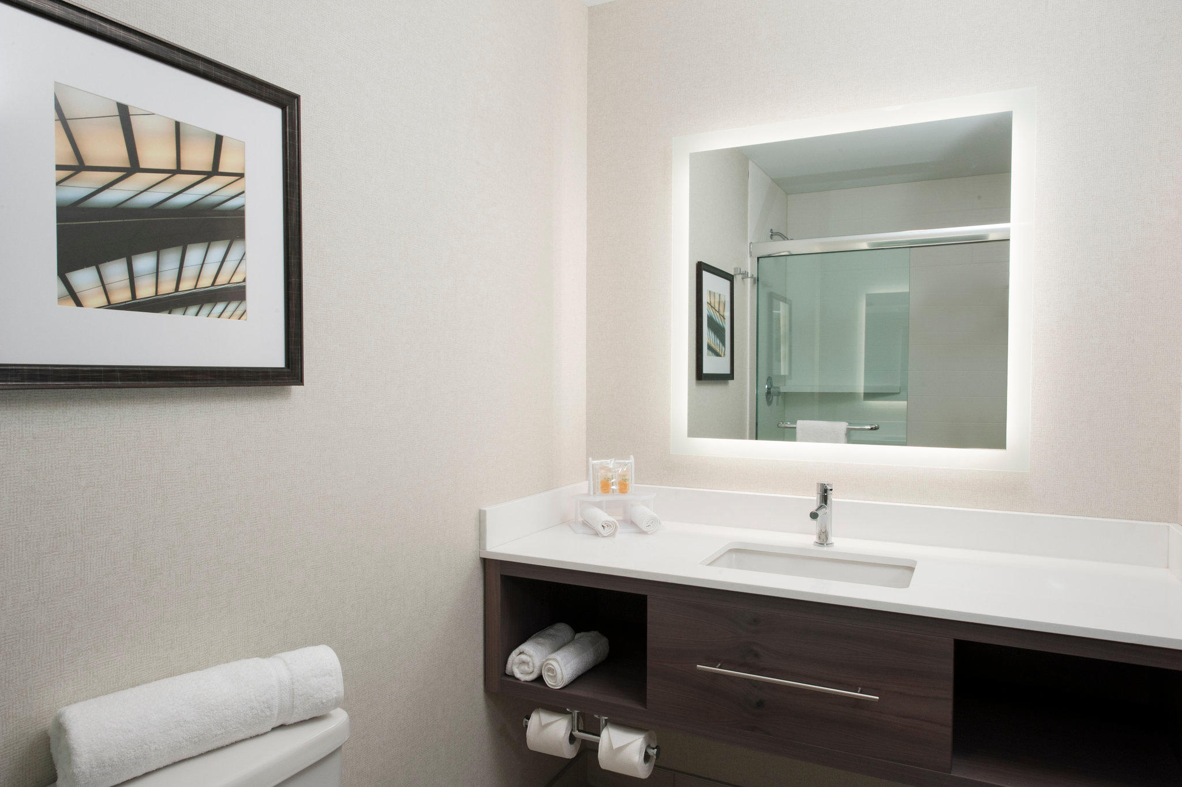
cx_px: 591
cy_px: 394
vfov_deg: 53.1
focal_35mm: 24
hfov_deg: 73.8
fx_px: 788
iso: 640
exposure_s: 1/40
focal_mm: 24
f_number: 16
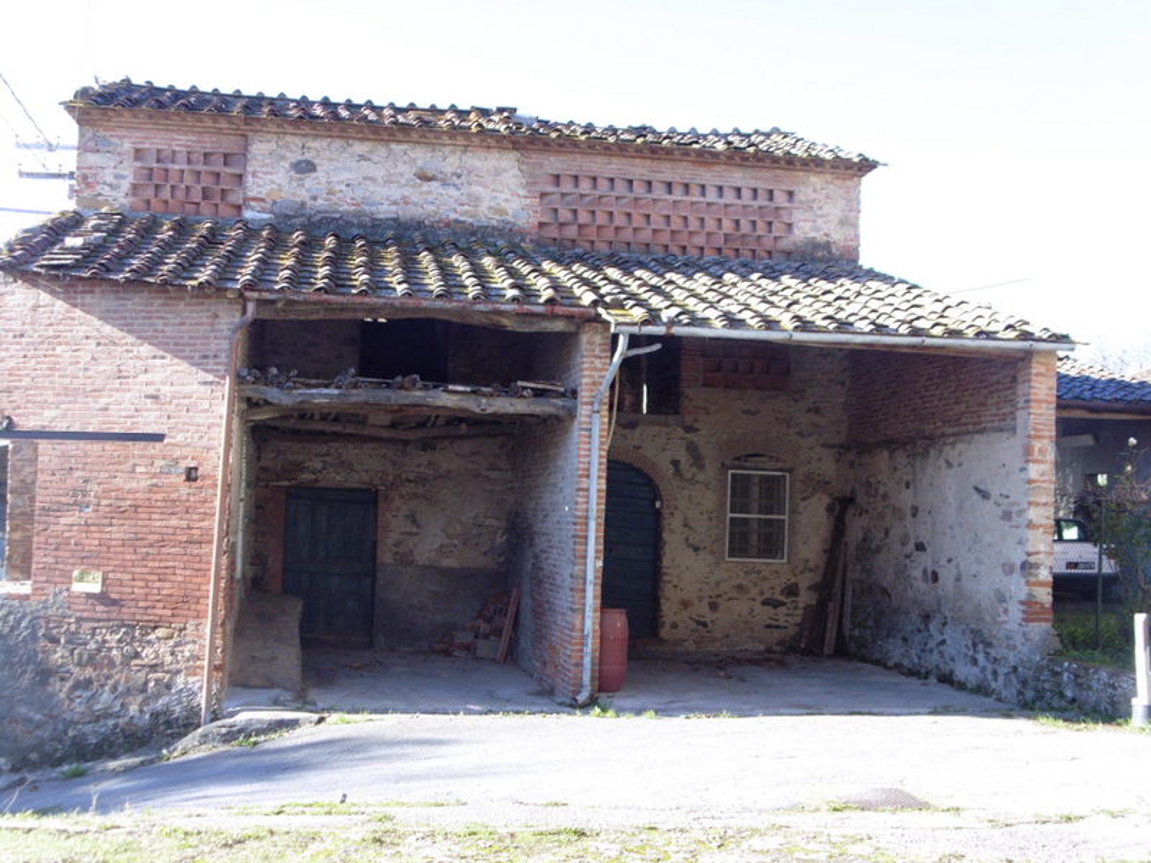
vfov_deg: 32.9
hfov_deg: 42.9
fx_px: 1463
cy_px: 432
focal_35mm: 44
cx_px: 576
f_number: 3.7
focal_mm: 8
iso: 100
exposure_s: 1/250
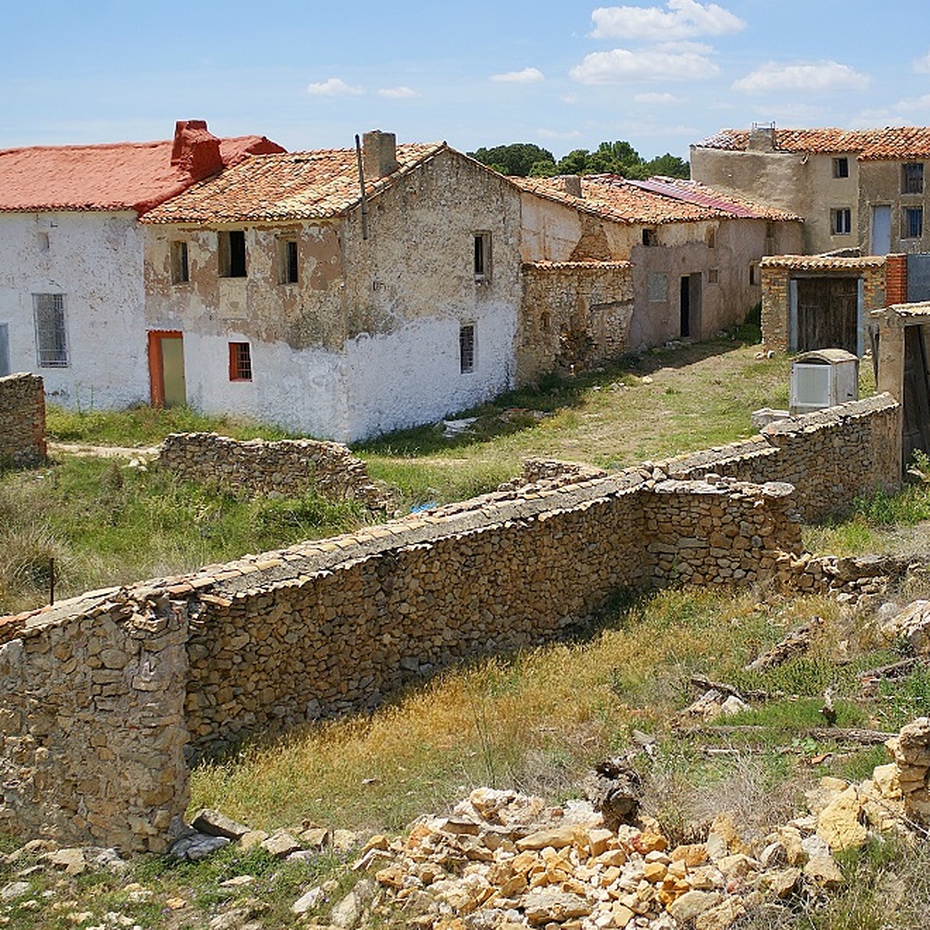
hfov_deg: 29.5
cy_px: 469
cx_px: 564
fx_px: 1763
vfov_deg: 29.6
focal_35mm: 58
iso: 100
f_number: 4.5
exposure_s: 1/1250
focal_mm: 30
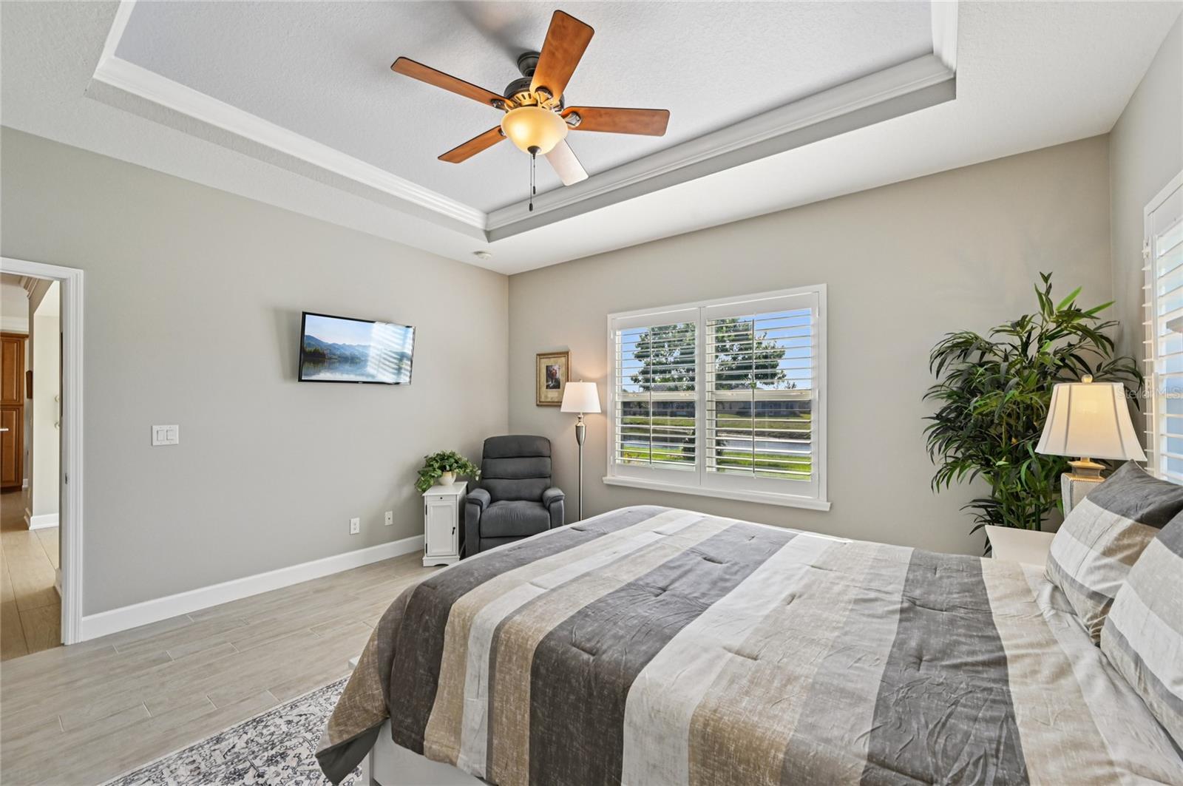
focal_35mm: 14
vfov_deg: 81.1
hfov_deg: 104.3
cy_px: 393
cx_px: 592
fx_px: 460
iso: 400
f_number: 8
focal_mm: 14
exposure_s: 1/400
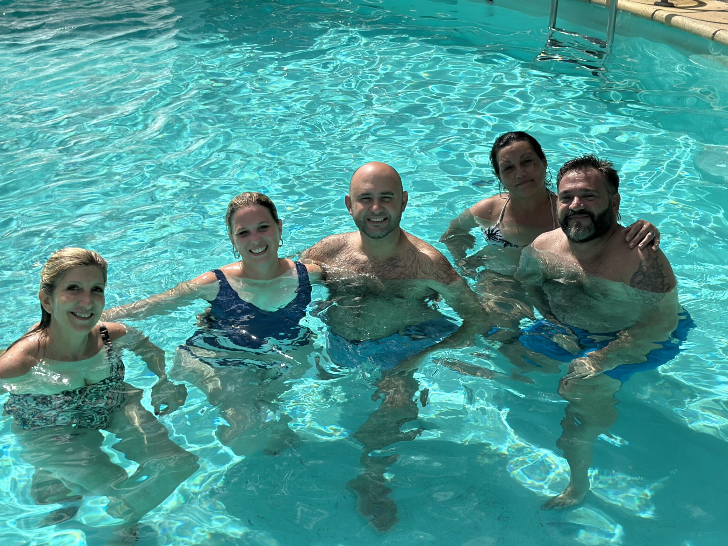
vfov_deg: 24.8
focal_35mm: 59
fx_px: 1241
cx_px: 332
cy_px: 254
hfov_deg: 32.7
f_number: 1.78
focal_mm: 6.86
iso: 100
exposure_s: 1/10870
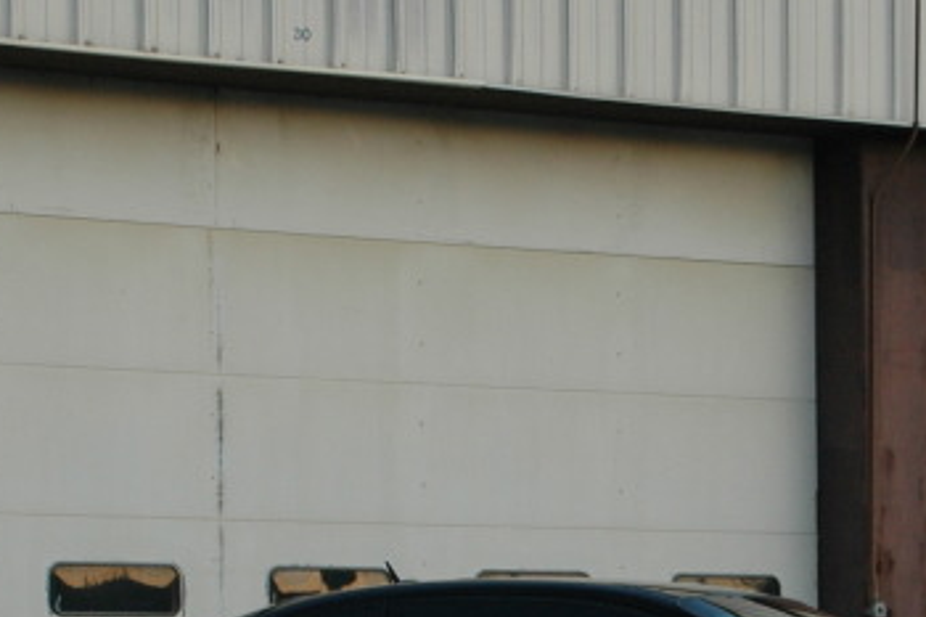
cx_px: 425
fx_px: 4730
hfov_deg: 11.2
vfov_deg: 7.4
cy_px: 659
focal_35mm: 184
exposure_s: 1/100
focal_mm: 42
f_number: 5
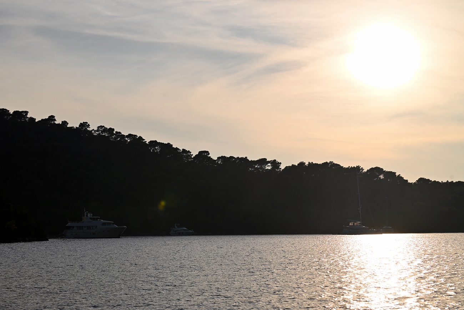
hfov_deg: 26.0
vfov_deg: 17.5
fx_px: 1005
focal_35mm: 78
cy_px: 155
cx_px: 232
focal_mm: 78
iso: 100
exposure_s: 1/1250
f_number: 9
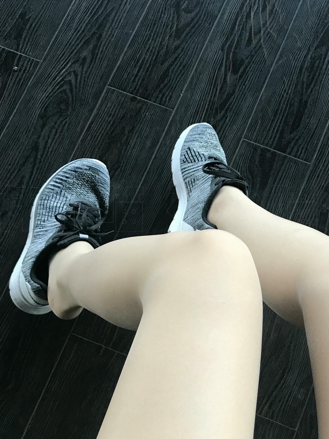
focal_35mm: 42
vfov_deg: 44.5
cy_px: 268
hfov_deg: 33.8
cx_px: 239
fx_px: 532
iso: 25
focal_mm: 3.99
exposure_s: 1/33
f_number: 1.8
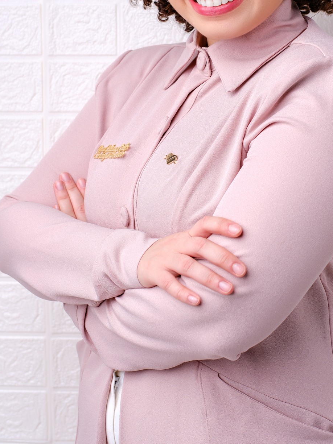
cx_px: 197
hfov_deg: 13.9
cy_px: 123
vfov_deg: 18.5
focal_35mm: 106
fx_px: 1360
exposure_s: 1/125
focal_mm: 50
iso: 125
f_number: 5
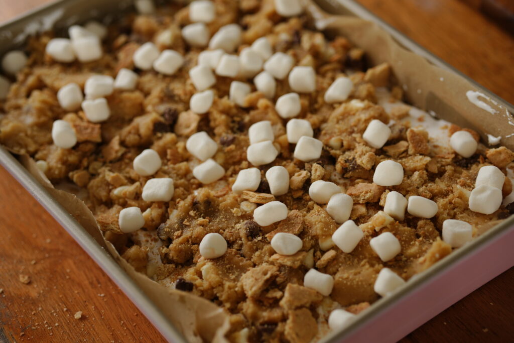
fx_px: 1199
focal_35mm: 84
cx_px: 257
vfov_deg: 16.3
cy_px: 172
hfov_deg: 24.2
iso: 100
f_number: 2.2
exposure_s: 1/50
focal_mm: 56
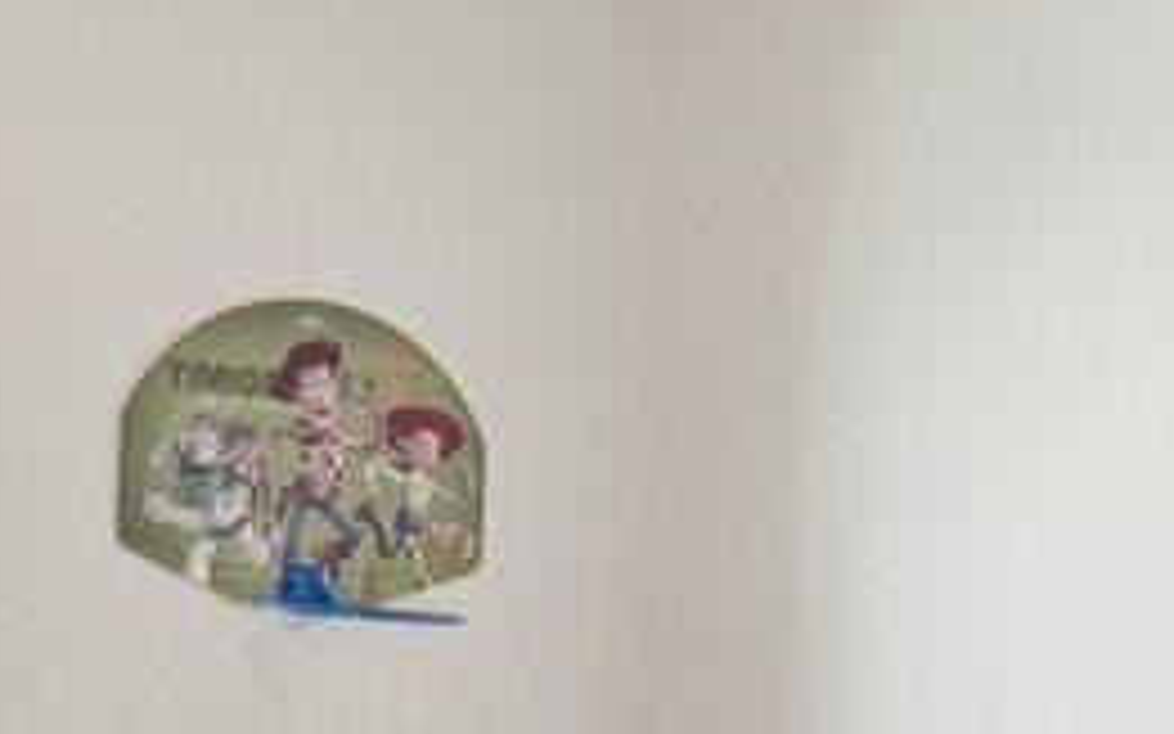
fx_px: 3583
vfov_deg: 11.4
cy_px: 930
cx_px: 612
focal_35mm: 112
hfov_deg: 18.6
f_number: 8
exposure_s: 1/8
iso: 400
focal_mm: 14
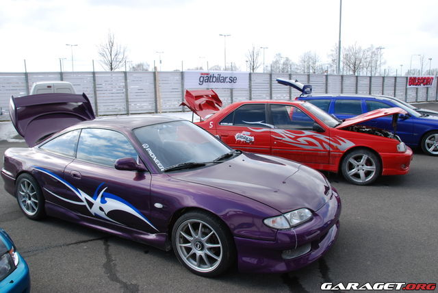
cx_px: 219
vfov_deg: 48.0
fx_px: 329
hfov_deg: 67.3
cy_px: 146
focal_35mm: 27
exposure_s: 1/160
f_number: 6.3
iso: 100
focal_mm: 18
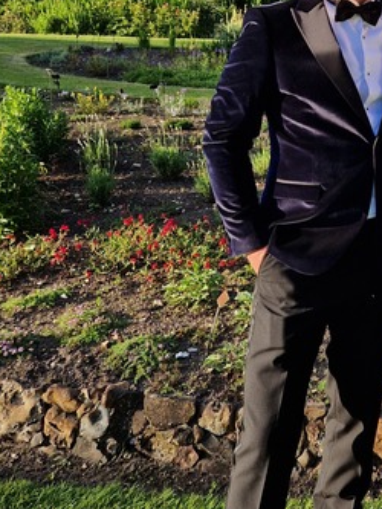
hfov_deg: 25.8
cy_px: 135
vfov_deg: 35.4
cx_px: 402
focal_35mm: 53
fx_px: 779
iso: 50
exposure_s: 1/918
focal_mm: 5.4
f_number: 1.8
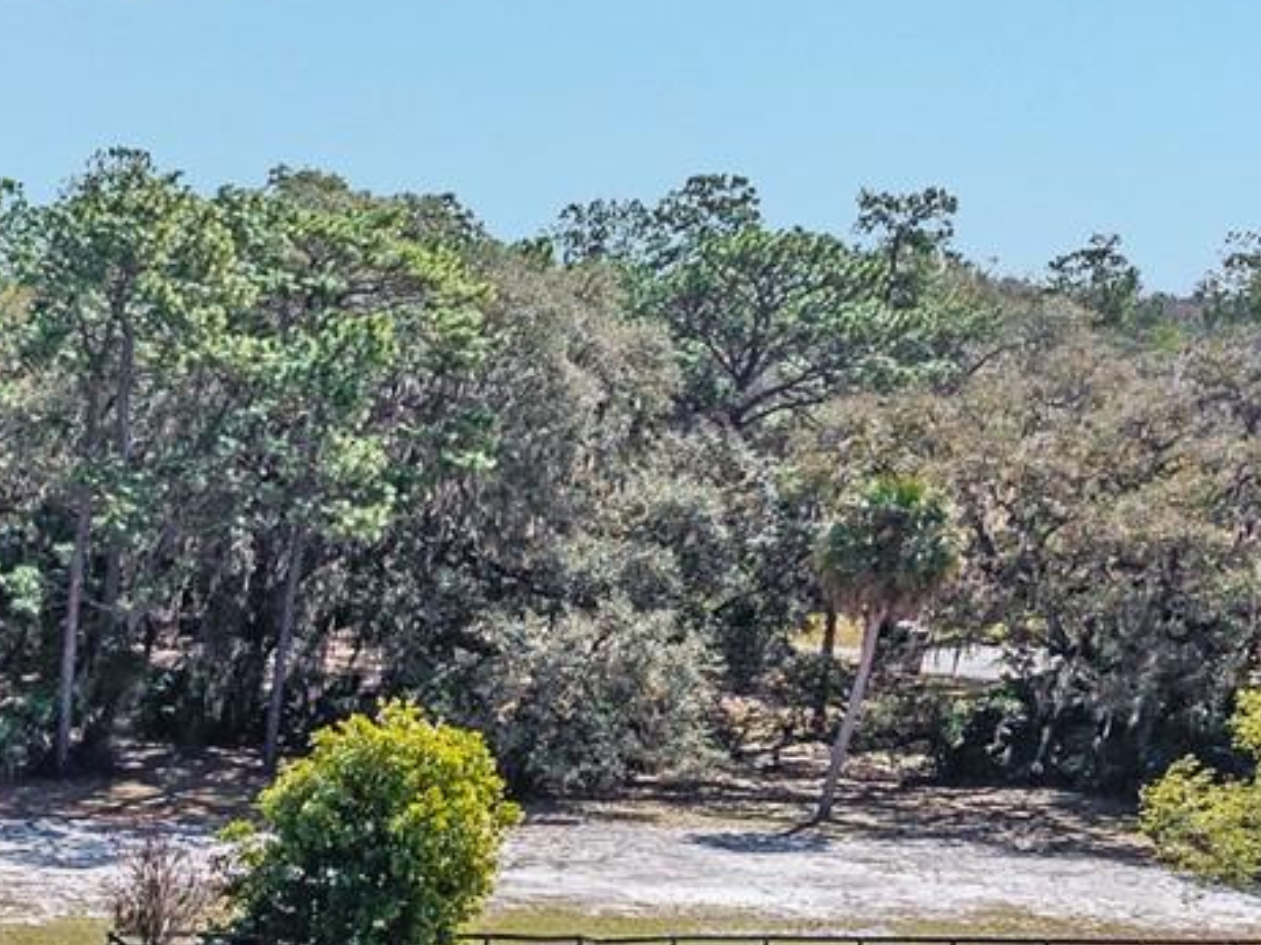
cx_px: -869
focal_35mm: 83
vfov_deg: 16.9
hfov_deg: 19.1
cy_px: 1157
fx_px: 3023
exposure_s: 1/5000
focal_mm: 8.67
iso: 270
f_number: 1.8
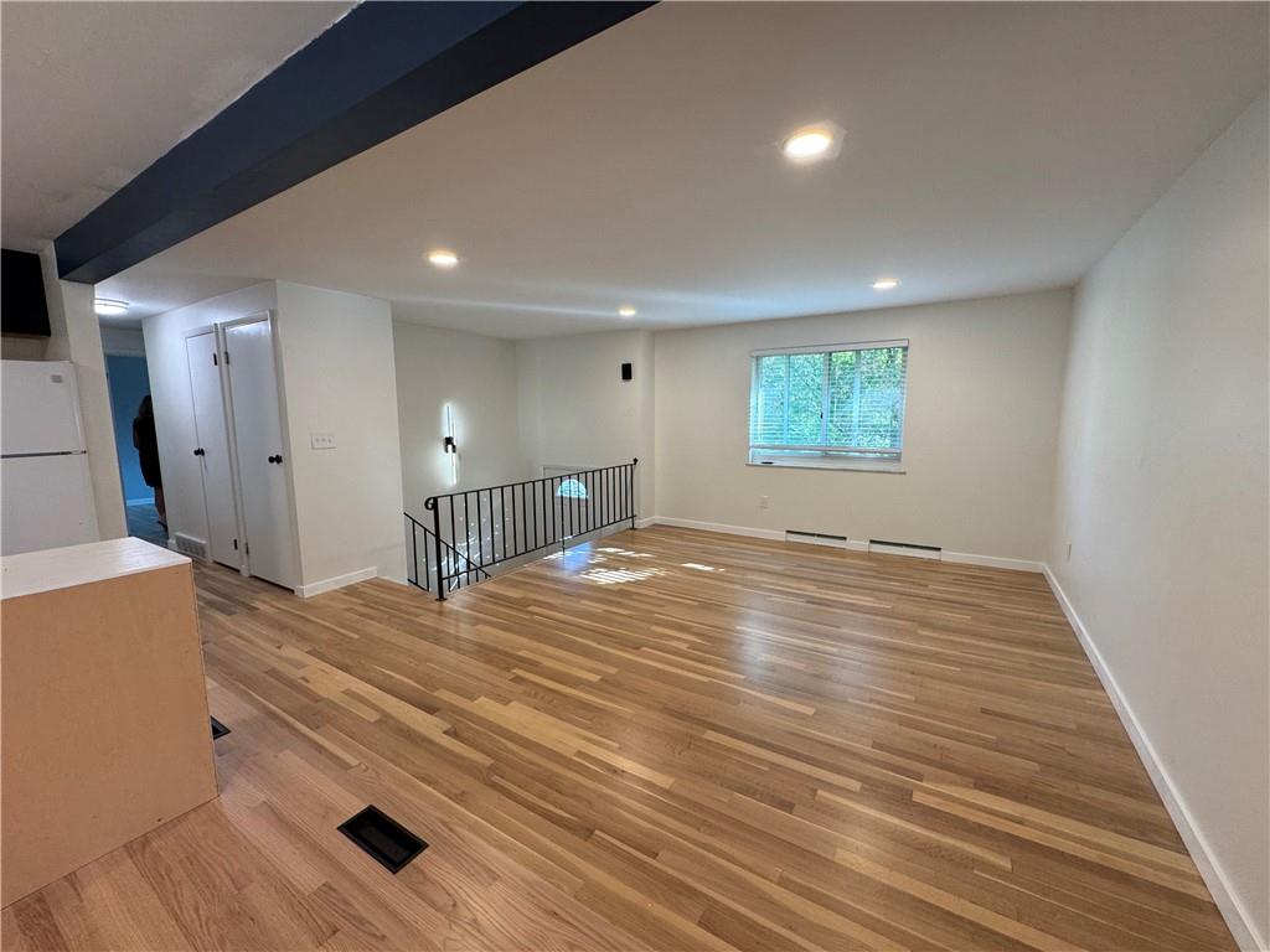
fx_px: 514
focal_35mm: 14
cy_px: 476
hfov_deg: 102.1
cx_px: 635
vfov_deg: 85.7
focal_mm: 2.22
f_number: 2.2
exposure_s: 1/120
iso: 160
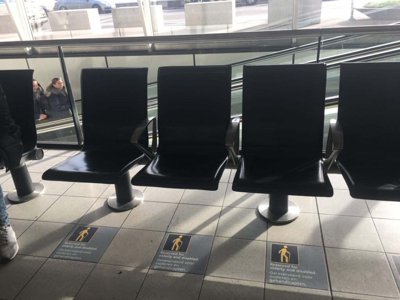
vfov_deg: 48.2
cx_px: 200
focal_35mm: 29
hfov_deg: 61.7
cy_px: 150
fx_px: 335
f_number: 2.2
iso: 25
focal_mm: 4.15
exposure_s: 1/103
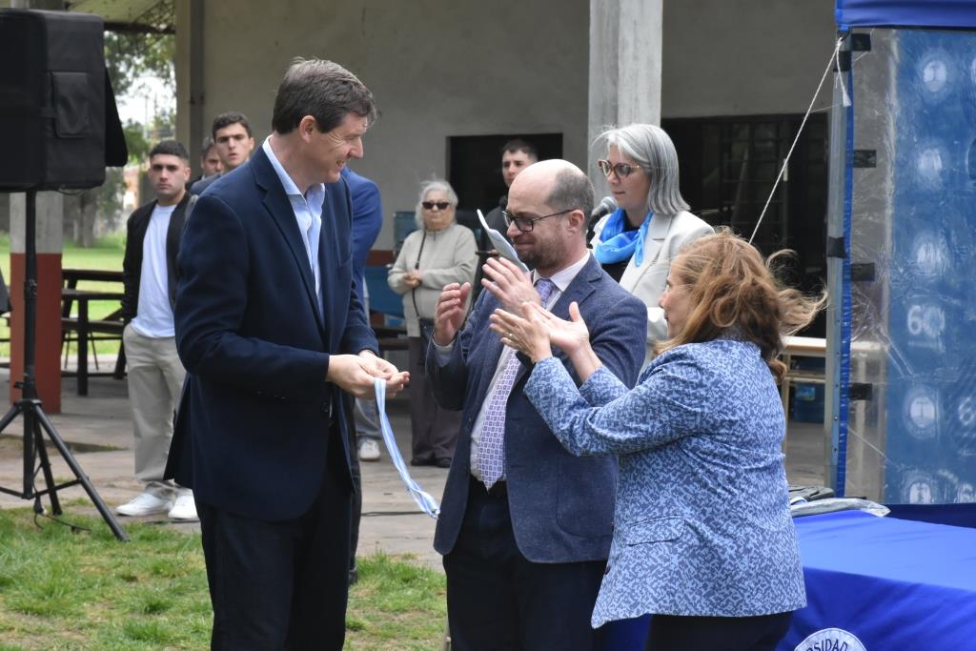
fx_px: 3050
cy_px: 326
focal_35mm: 112
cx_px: 488
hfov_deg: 18.2
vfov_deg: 12.2
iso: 1600
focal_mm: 75
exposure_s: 1/500
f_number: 11
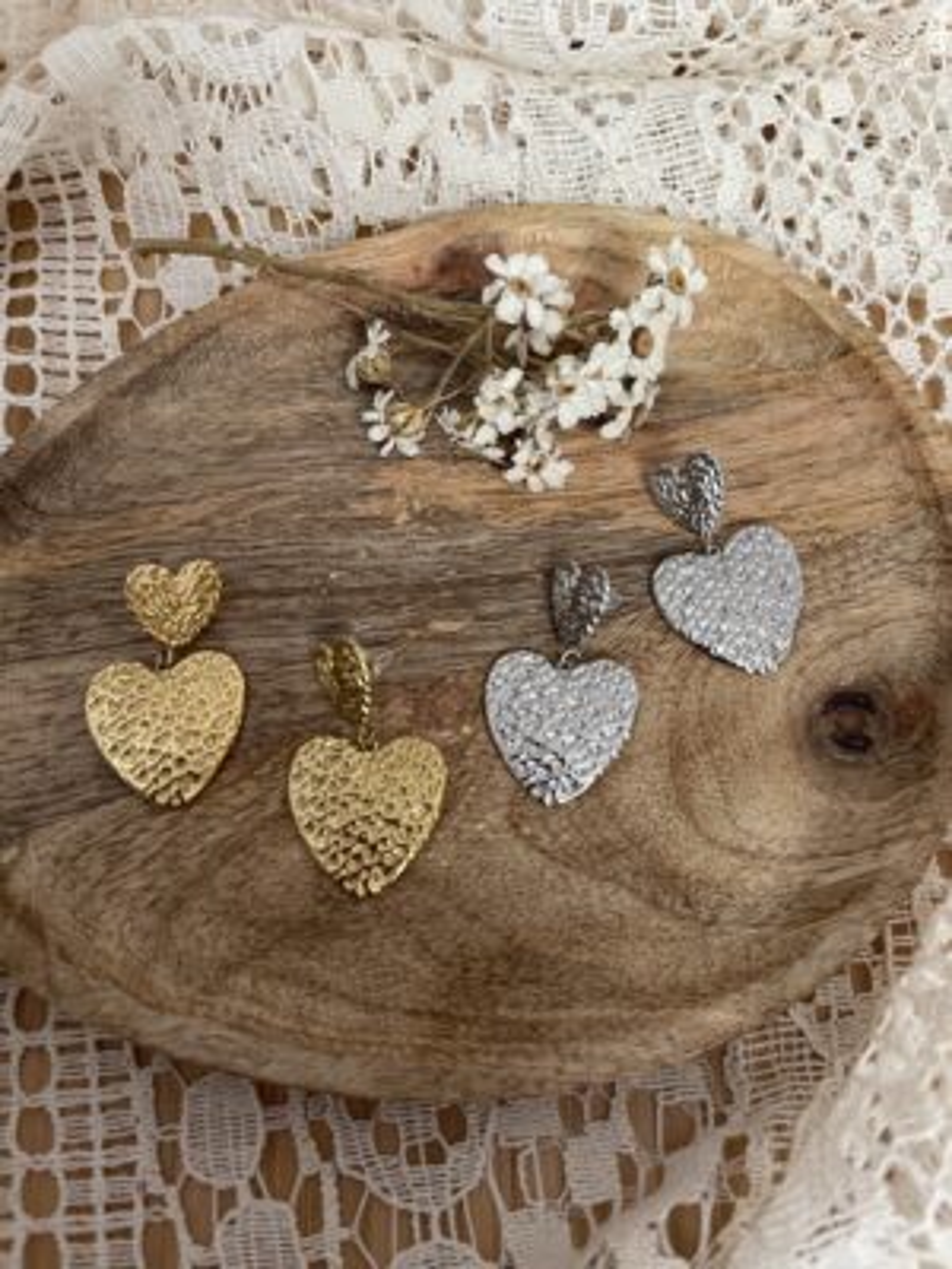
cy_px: 634
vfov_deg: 69.4
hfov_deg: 54.9
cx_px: 476
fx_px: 917
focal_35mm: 25
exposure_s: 1/60
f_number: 1.6
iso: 400
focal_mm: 5.1
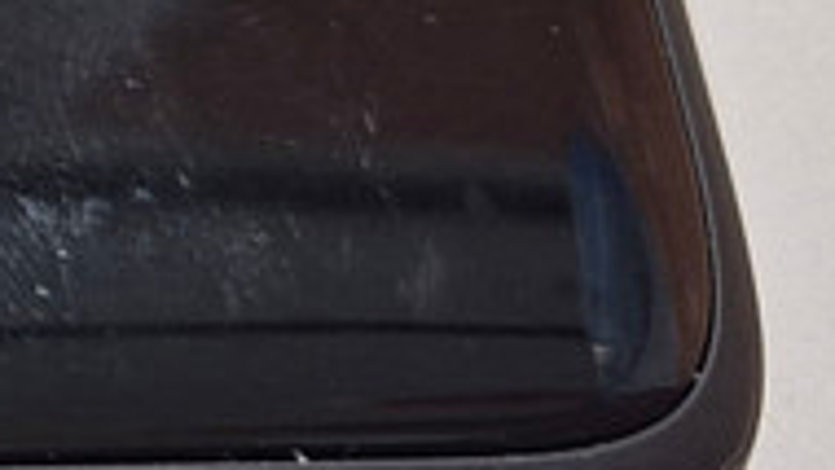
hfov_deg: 13.5
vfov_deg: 8.9
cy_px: -259
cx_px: -918
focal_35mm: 132
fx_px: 2923
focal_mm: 5.4
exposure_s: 1/120
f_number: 1.8
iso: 250
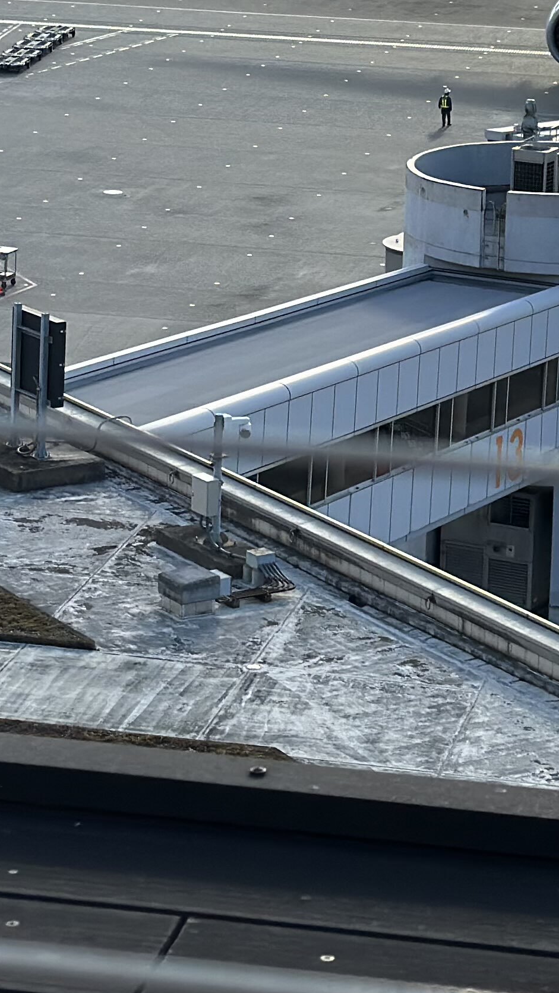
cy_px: 171
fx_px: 3320
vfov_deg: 16.9
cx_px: 349
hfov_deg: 9.6
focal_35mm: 126
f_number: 1.78
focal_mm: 6.86
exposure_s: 1/3876
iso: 100
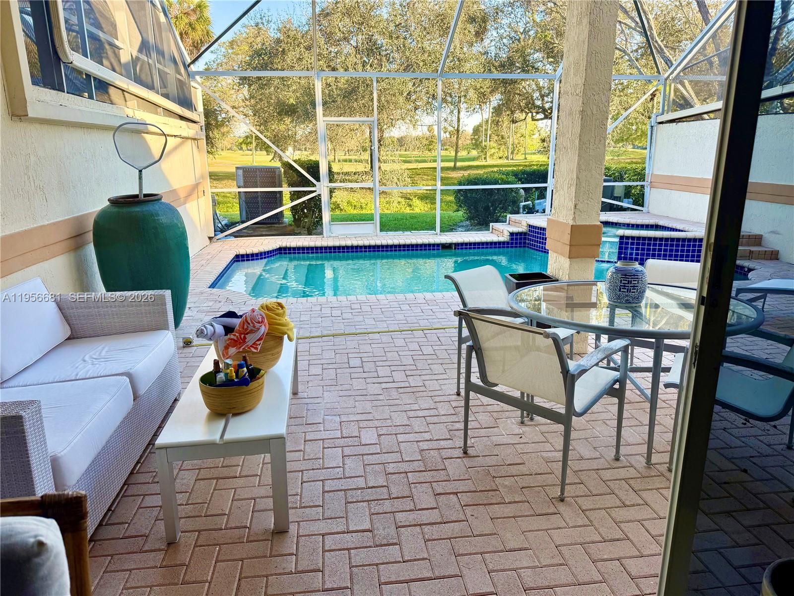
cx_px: 397
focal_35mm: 24
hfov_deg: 71.6
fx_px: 550
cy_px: 298
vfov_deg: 56.8
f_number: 1.78
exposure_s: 1/295
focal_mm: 6.76
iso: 100
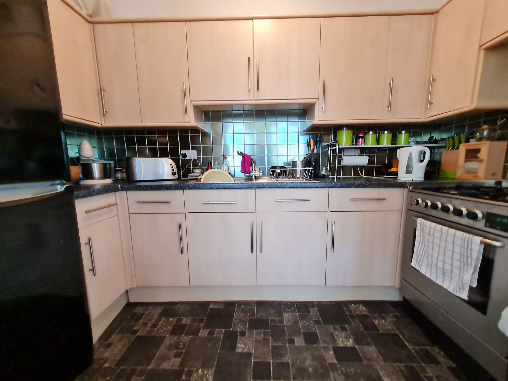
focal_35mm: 13
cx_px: 254
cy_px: 190
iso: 200
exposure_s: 1/50
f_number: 2.2
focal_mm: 1.74
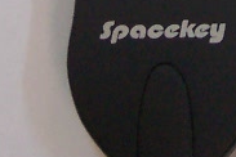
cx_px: 342
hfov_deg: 9.0
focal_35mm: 224
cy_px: -163
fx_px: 1468
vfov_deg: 6.0
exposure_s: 1/30
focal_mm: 8
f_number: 2.8
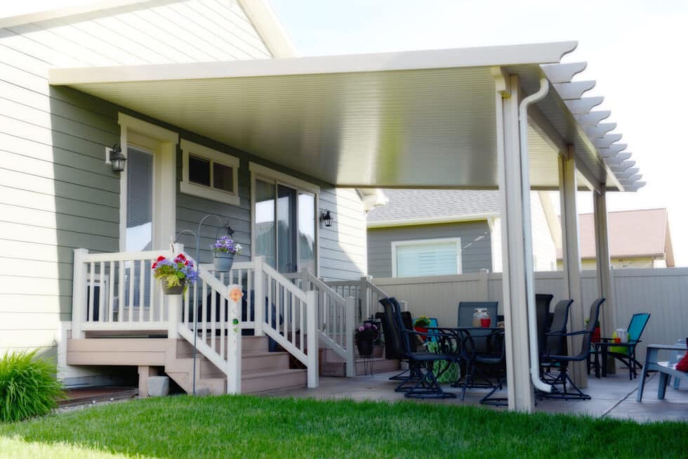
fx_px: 841
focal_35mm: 44
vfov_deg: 30.5
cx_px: 344
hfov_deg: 44.5
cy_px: 230
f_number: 5.6
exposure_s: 1/125
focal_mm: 44
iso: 100
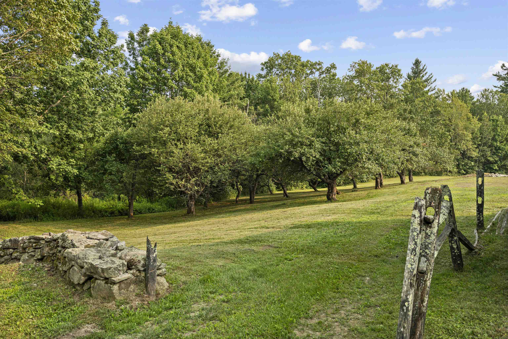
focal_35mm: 29
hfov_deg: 63.7
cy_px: 170
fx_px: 409
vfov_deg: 45.0
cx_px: 254
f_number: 4
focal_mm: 29
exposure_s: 1/500
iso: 250
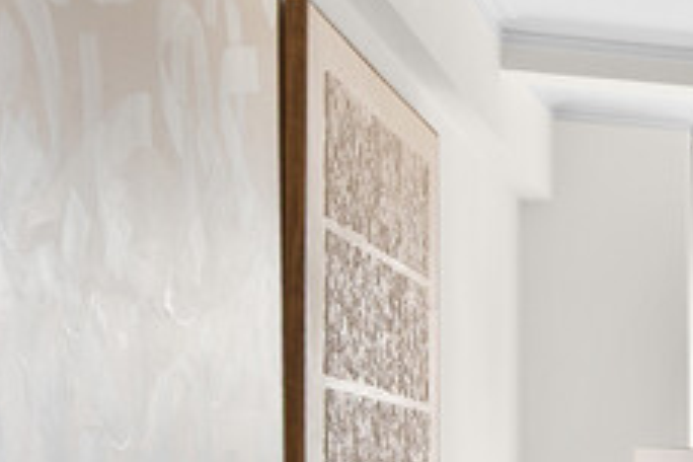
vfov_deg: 14.5
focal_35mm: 92
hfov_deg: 13.5
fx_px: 1771
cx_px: 1799
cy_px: 532
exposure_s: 1/4
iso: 320
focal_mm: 14
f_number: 11
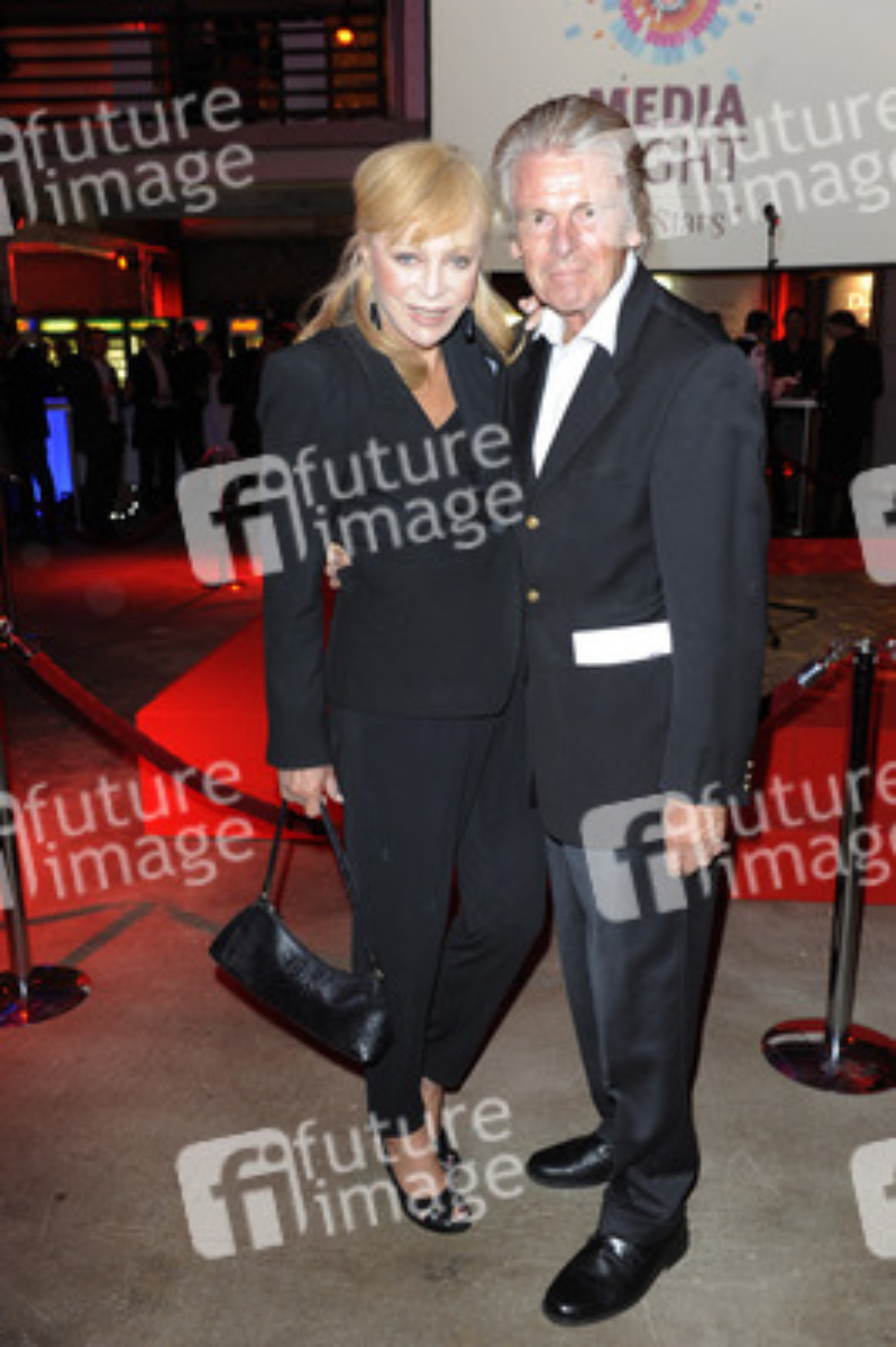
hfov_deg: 38.8
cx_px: 448
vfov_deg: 55.8
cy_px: 674
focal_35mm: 34
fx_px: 1271
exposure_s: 1/40
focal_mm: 34
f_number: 5.6
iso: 1600
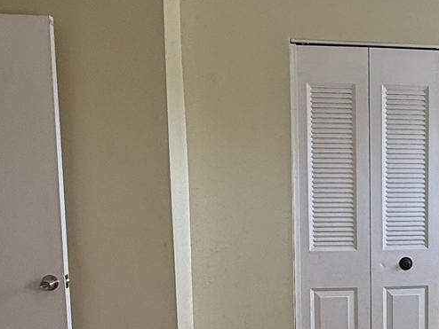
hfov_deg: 29.9
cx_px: 481
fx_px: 736
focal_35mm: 58
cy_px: 238
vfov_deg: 25.0
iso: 64
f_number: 2.2
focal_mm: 2.22
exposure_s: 1/146
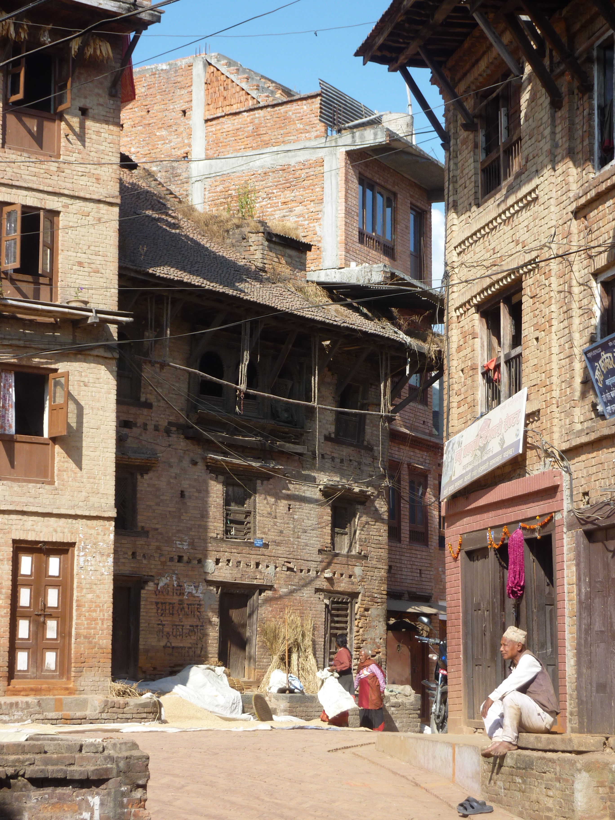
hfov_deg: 18.9
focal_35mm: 78
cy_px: 410
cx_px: 308
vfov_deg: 25.0
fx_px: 1848
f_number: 4.2
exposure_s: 1/320
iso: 80
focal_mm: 12.8
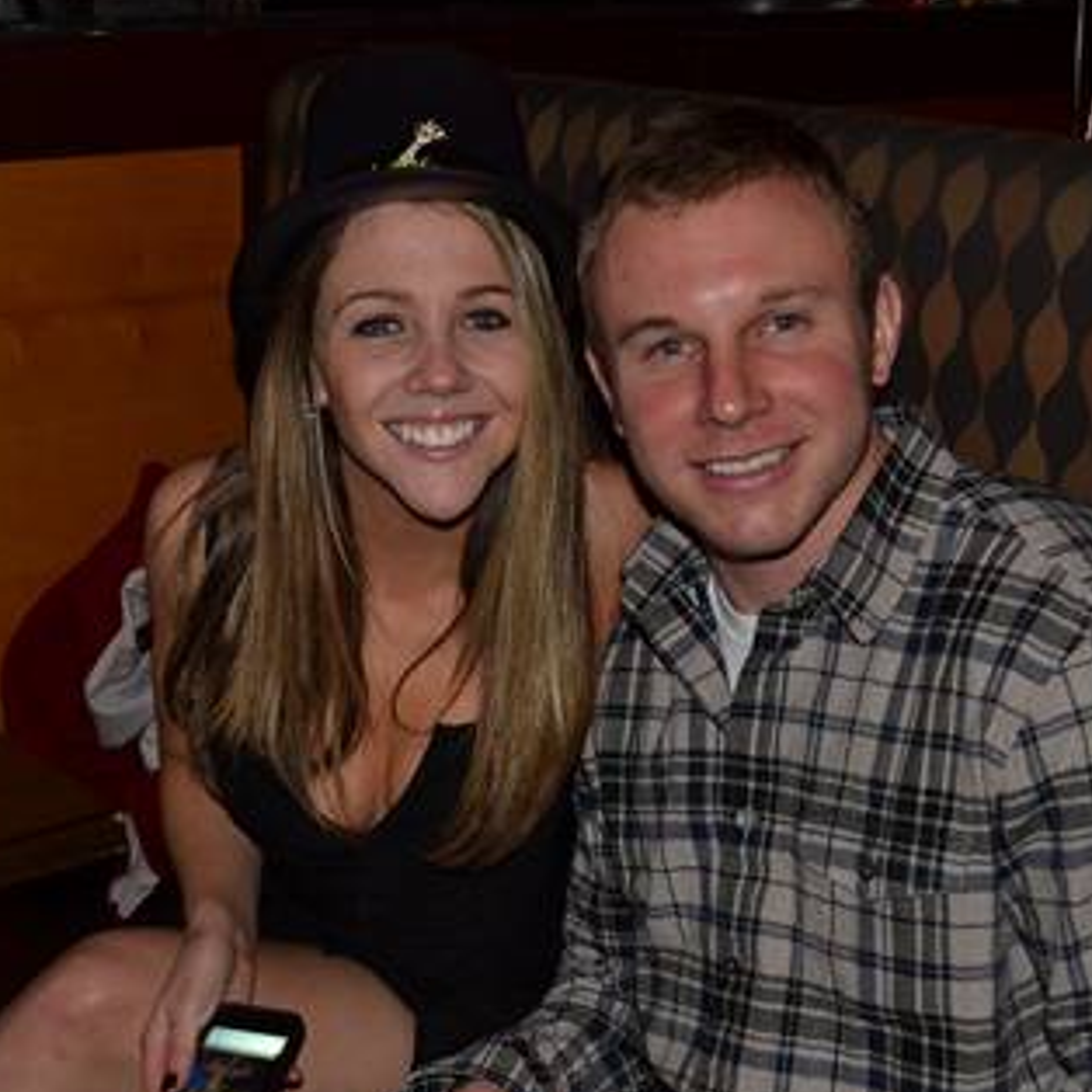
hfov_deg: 29.5
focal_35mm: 58
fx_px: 2070
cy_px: 614
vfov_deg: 29.5
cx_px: 466
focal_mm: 26
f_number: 4.2
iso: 200
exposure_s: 1/4
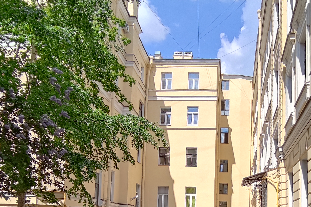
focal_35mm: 34
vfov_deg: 34.9
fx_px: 294
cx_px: 217
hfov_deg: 54.2
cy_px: 212
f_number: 2.2
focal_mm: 1.6
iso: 50
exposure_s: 1/352
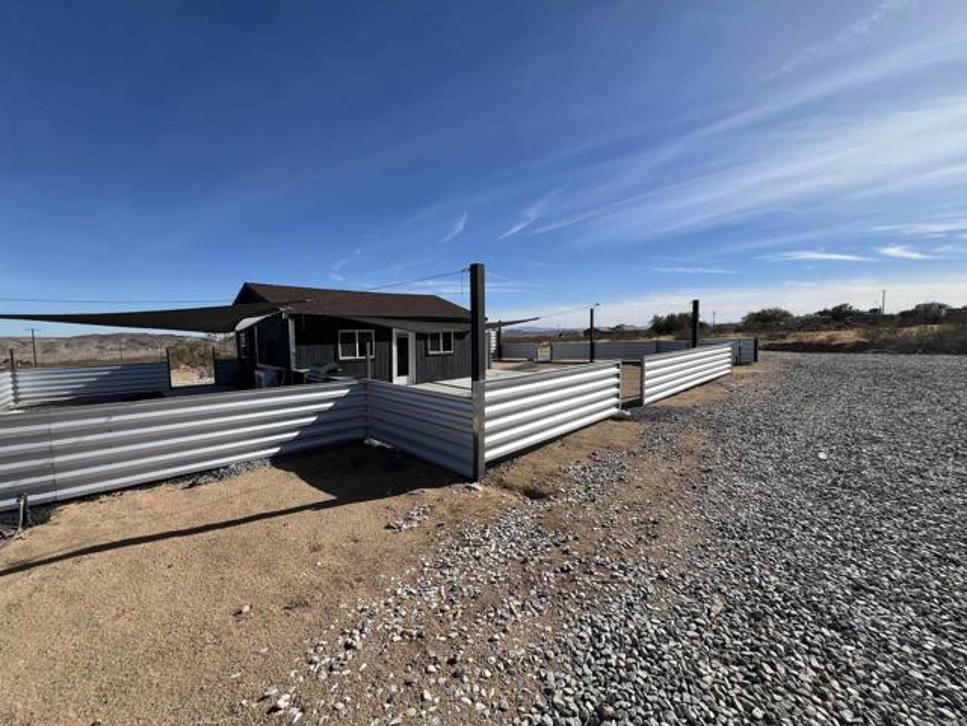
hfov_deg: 106.2
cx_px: 484
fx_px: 363
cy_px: 363
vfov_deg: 89.9
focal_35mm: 13
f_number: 1.8
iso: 32
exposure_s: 1/3040
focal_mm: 1.57
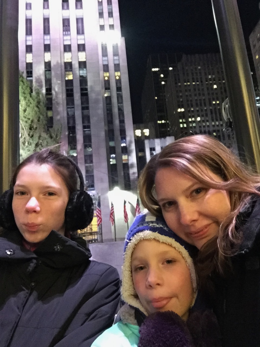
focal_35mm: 31
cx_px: 130
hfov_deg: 45.4
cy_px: 174
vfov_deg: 58.4
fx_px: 310
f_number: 2.2
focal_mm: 2.65
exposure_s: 1/15
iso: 400
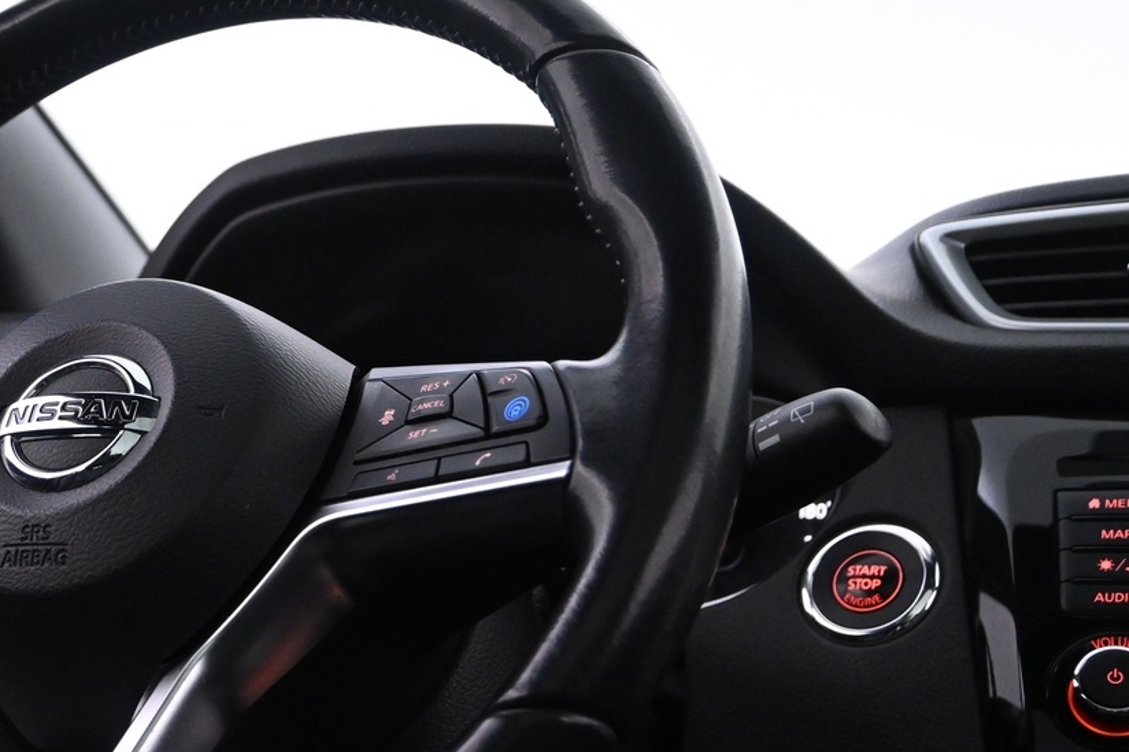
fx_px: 1896
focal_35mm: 60
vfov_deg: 22.4
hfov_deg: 31.9
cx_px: 166
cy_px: 473
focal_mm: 20.5
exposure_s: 1/50
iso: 3200
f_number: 3.8
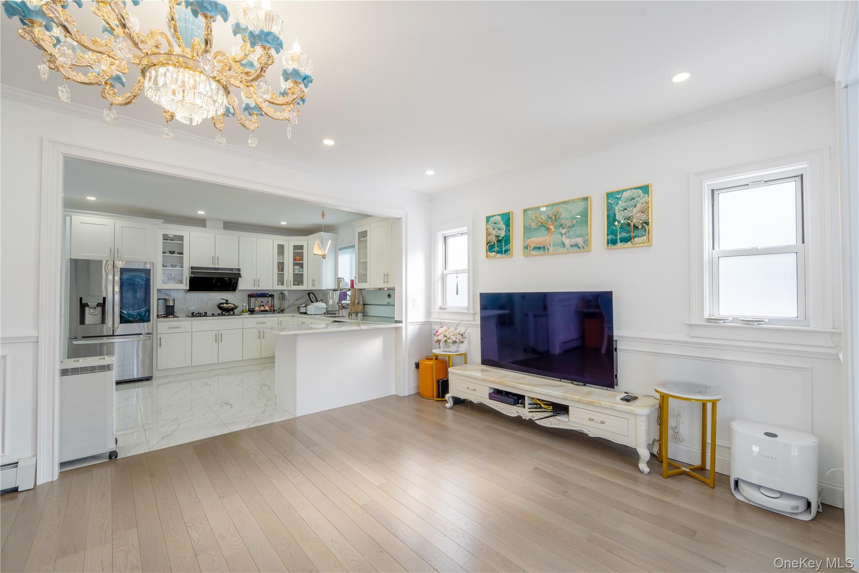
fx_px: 334
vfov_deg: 81.2
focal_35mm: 14
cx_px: 430
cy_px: 286
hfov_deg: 104.3
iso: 100
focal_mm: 14
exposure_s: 1/60
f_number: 10
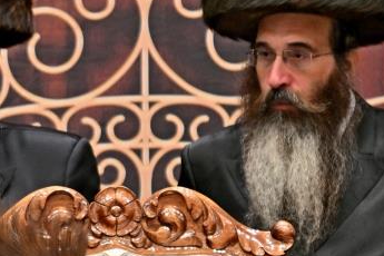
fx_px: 9493
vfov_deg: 1.5
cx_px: -19
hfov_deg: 2.3
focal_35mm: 890
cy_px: 318
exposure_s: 1/250
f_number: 2.8
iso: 250
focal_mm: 200
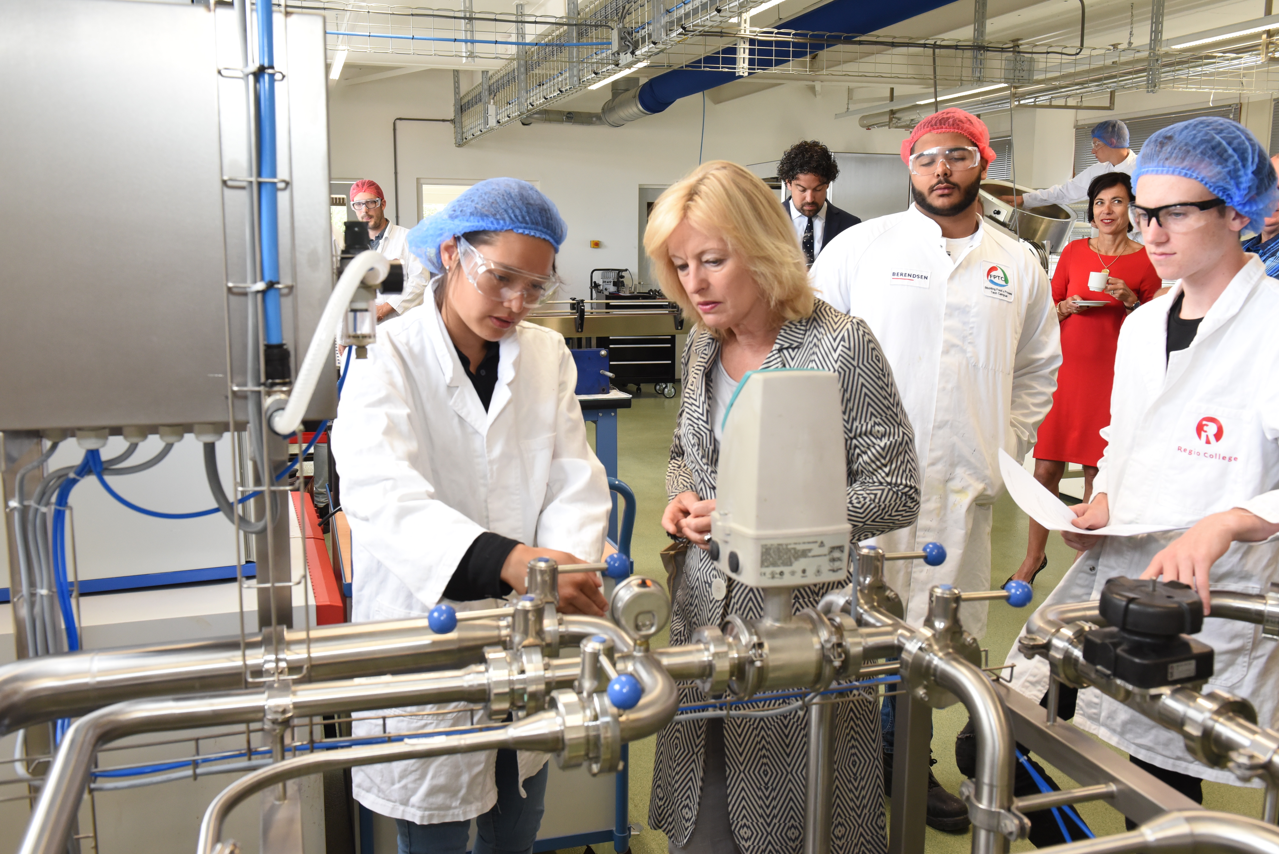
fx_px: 1137
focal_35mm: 32
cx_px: 640
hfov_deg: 58.7
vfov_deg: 41.1
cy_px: 427
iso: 2000
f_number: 9
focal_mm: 32
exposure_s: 1/125
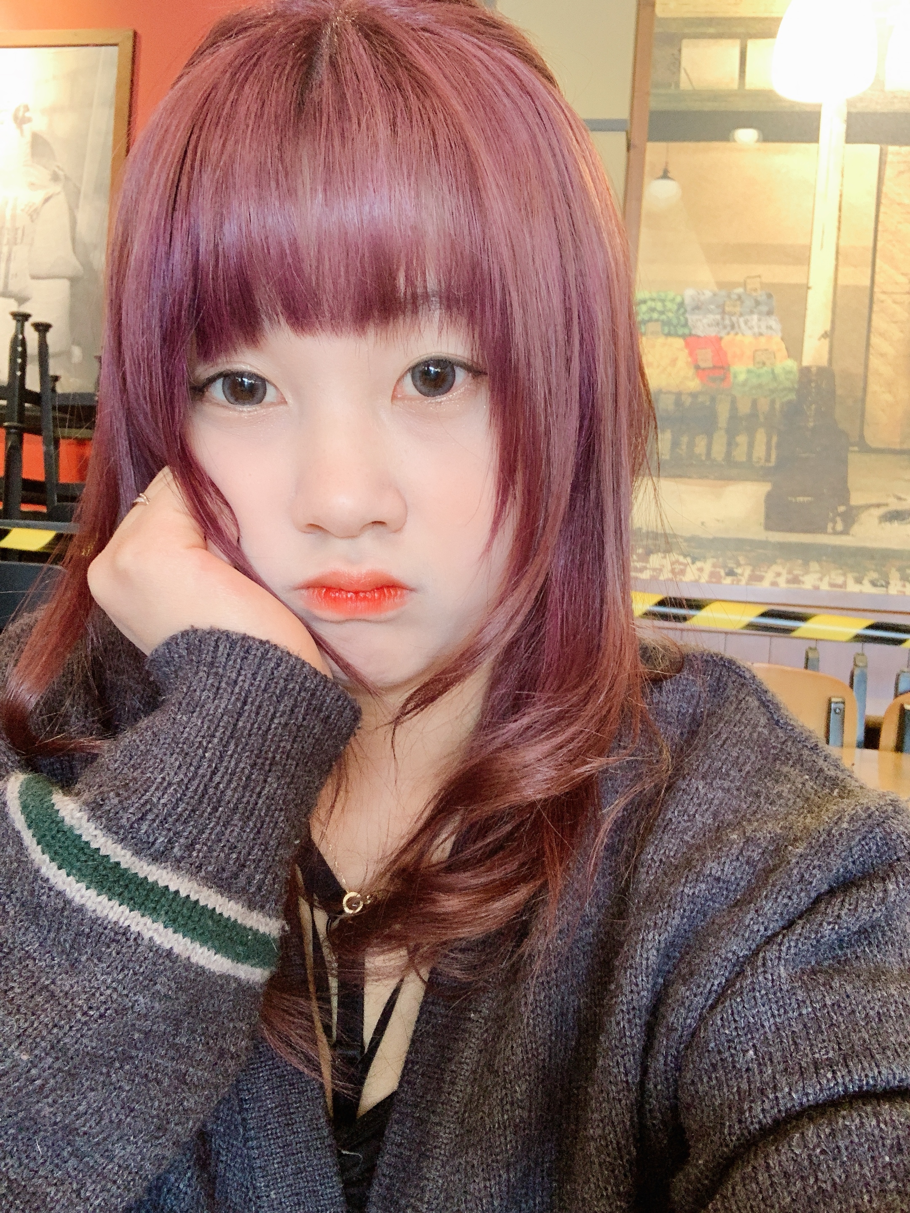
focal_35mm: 32
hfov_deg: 44.2
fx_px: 1122
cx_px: 455
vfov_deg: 56.8
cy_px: 606
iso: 200
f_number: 2.2
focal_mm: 2.87
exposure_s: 1/40
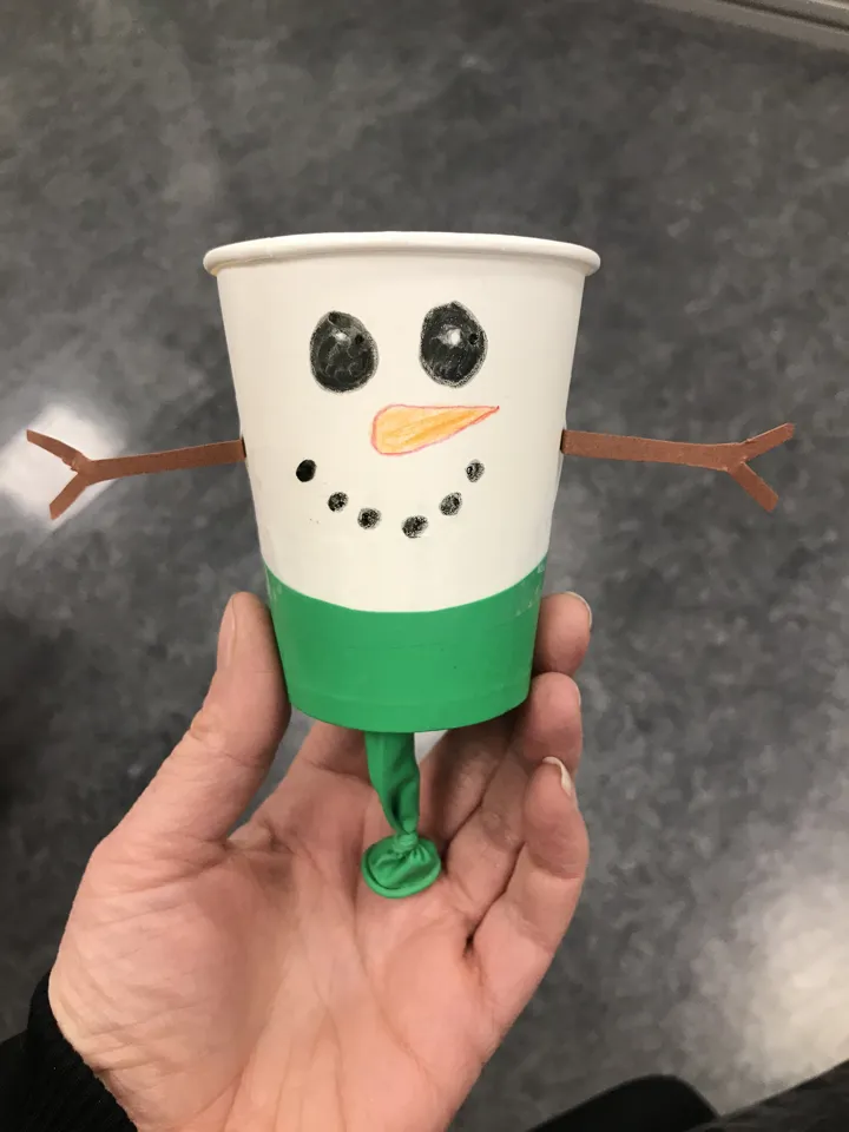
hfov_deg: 49.7
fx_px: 916
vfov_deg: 63.4
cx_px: 424
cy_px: 566
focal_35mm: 28
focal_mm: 3.99
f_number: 1.8
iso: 32
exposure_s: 1/33
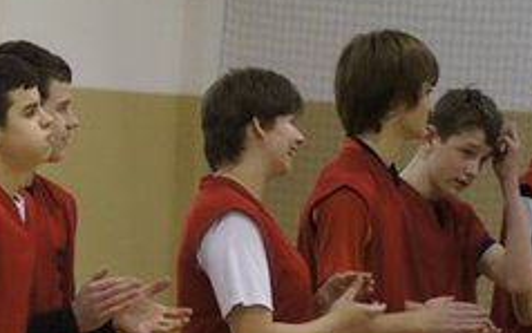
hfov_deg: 6.7
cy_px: 344
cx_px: -156
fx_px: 4531
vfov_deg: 4.2
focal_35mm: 312
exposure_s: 1/125
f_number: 4.5
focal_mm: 75
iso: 3200
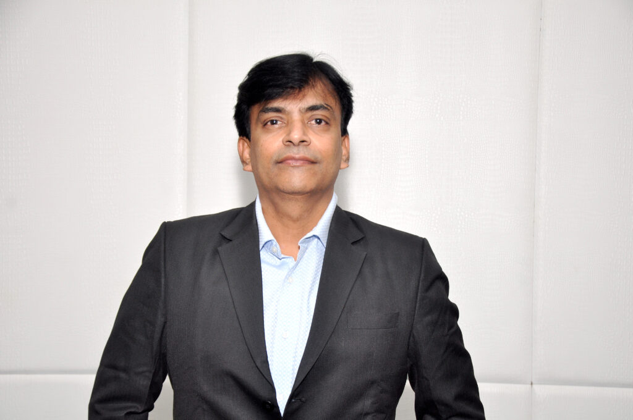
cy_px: 210
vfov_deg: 18.9
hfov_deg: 28.1
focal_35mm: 72
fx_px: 1264
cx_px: 316
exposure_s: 1/100
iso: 500
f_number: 5
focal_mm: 48
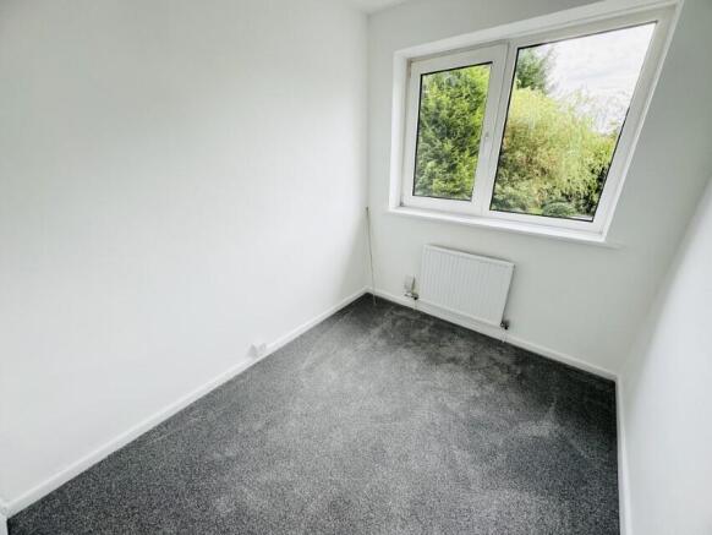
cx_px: 356
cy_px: 268
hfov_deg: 102.0
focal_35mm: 14
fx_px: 288
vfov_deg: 85.7
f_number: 2.2
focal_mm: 2.22
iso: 40
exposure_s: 1/168
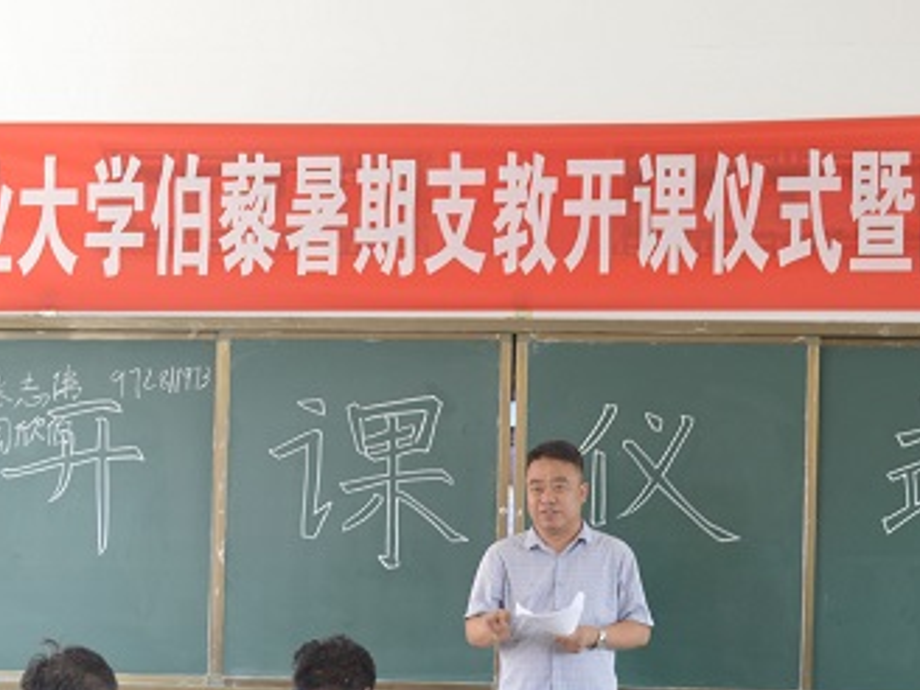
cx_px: 555
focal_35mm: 90
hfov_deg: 21.7
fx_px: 2392
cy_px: 503
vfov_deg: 16.3
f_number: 5.6
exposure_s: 1/40
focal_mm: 32
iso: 400
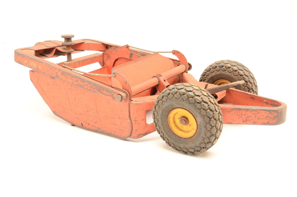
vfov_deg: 28.0
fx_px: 395
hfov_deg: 41.2
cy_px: 98
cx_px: 148
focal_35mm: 48
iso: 250
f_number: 18
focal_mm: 32
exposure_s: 1/160
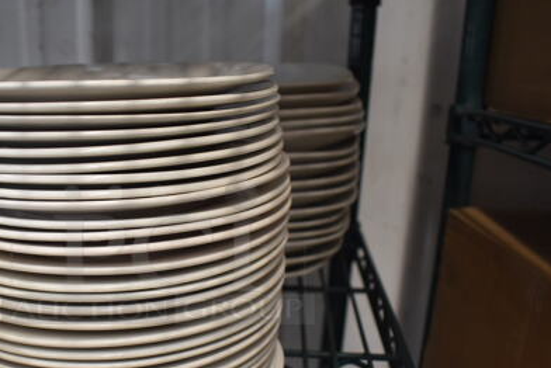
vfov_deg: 31.7
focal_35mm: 42
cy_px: 250
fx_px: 643
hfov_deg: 45.2
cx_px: 159
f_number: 3.5
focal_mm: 18
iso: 1000
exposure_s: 1/125
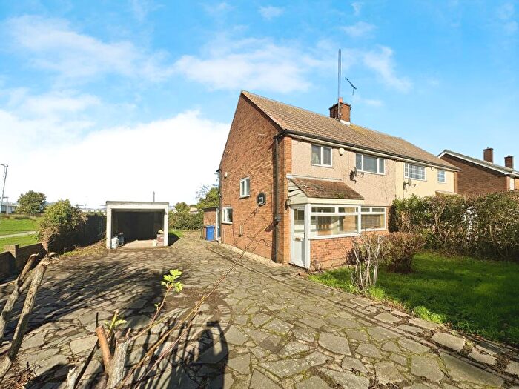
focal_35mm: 14
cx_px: 260
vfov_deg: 85.7
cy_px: 194
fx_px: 210
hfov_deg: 102.1
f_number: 2.2
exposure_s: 1/2770
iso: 50
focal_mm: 2.22
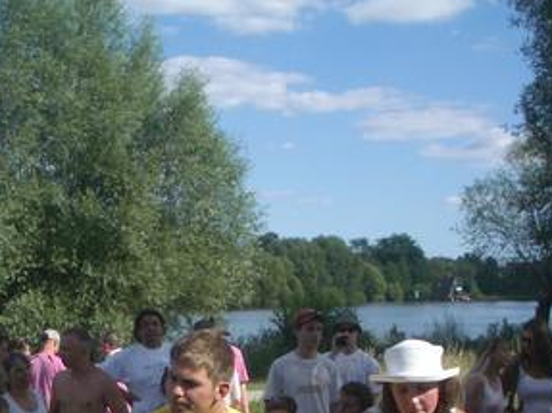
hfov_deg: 24.8
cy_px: 400
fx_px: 1243
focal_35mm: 78
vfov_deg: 18.5
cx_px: 163
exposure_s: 1/500
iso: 50
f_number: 4.3
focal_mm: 5.8
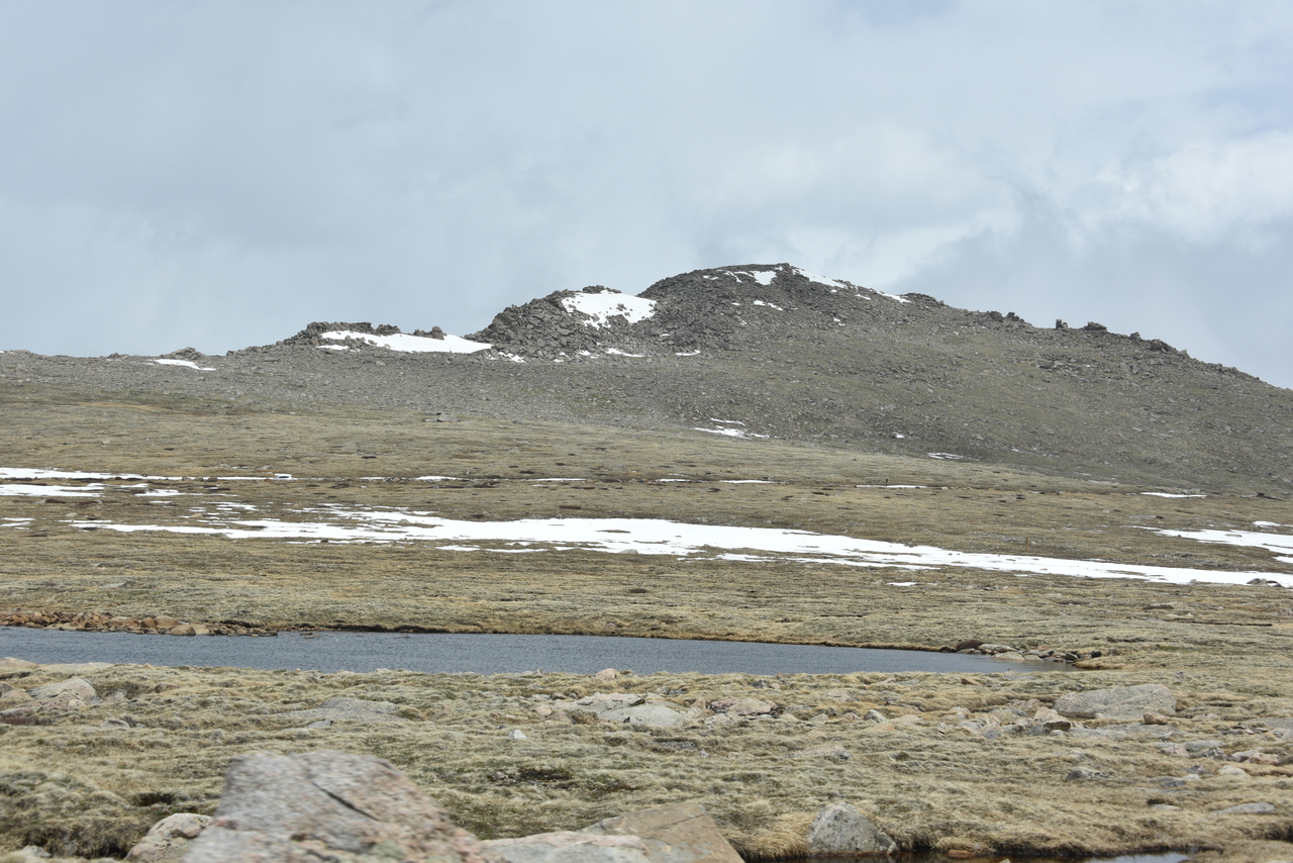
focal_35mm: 55
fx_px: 1976
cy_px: 432
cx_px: 646
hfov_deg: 36.2
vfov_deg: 24.6
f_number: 10
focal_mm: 55
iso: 100
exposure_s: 1/400
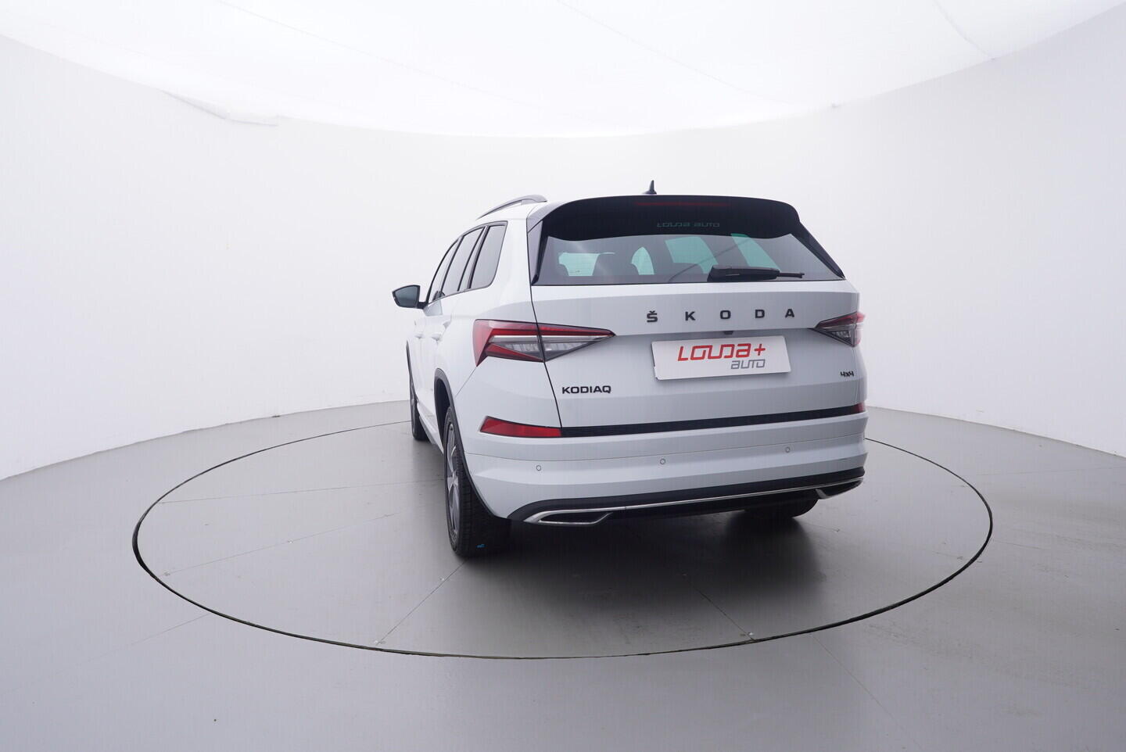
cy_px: 376
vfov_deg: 56.2
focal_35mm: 22
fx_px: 704
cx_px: 563
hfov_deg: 77.3
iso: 200
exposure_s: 1/80
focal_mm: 15
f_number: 5
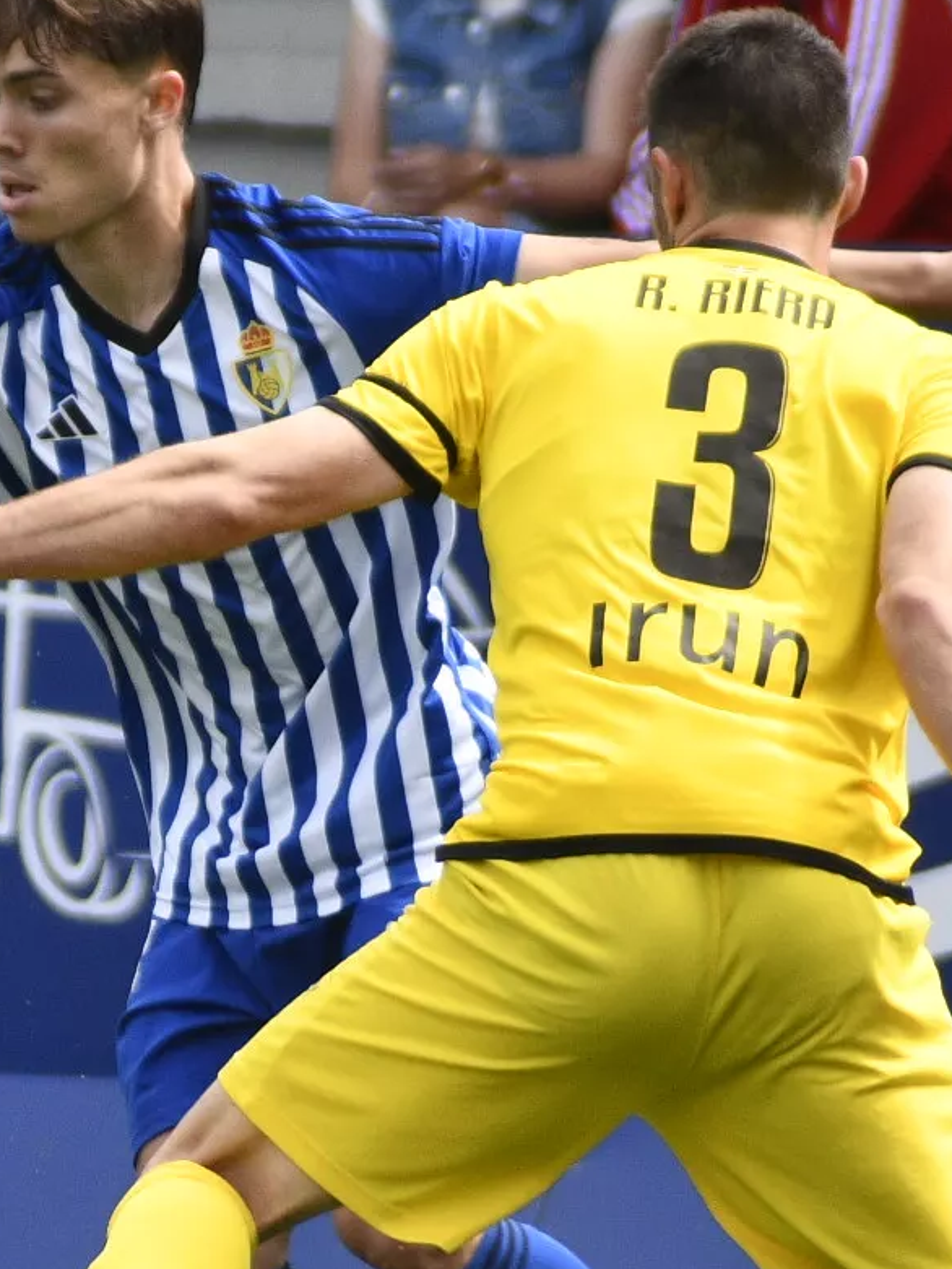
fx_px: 56528
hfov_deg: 1.0
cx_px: -187
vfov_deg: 1.3
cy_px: 769
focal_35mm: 1542
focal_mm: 300
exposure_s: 1/1000
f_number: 5.6
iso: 500
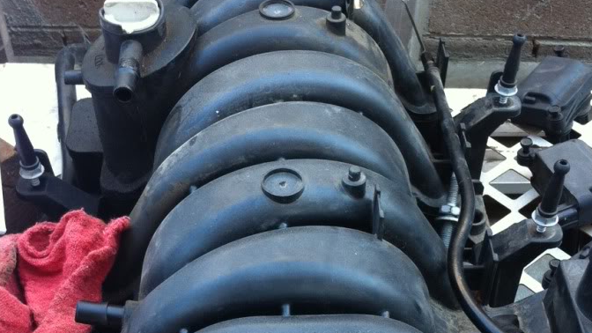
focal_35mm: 58
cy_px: 289
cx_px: 286
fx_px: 910
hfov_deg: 36.0
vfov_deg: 20.4
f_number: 2.8
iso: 100
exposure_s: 1/50
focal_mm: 3.9
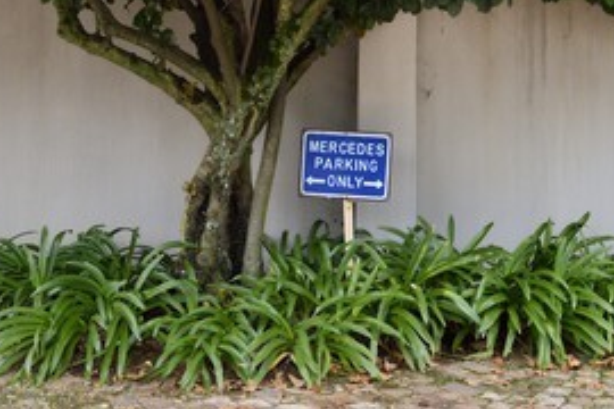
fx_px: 1381
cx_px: 407
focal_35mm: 81
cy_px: 93
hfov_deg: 24.9
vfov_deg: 16.8
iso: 800
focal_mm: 52
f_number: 7.1
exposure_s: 1/400
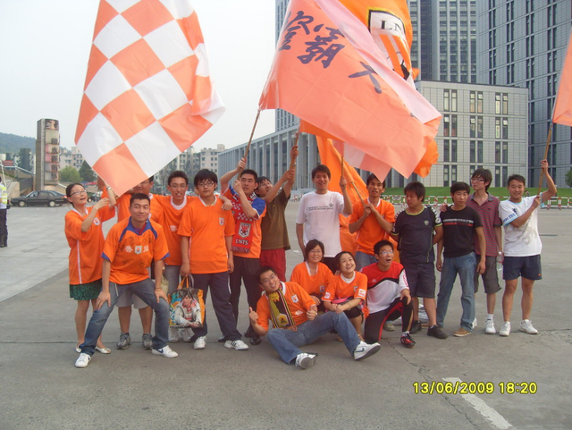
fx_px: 612
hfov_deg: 50.1
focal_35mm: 37
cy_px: 215
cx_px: 286
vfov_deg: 38.7
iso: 80
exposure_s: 1/125
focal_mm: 6.3
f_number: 2.8
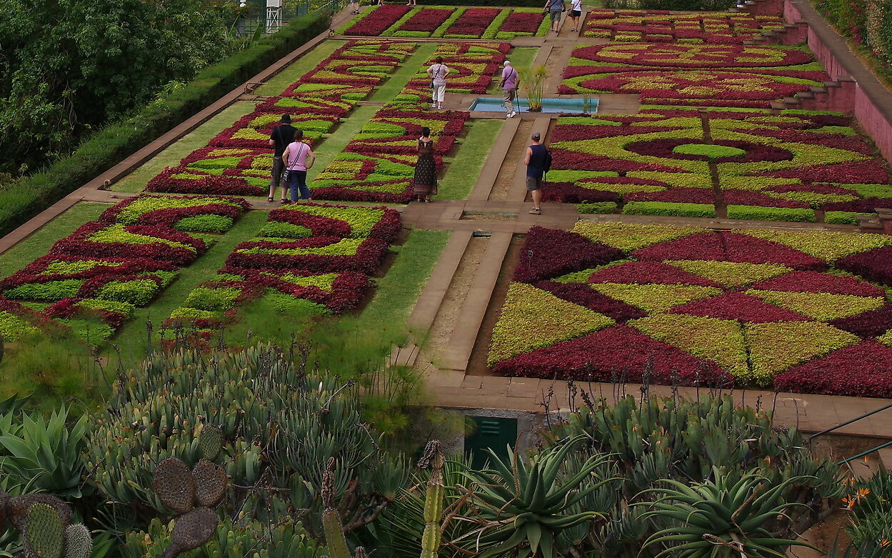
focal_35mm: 91
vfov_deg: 14.2
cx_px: 114
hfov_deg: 22.3
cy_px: 9
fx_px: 2212
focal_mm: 31
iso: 200
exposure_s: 1/400
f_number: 9
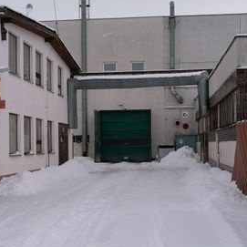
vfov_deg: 25.7
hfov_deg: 25.7
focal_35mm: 67
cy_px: 139
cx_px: 114
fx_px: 541
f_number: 1.8
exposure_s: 1/2174
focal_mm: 4.75
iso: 50
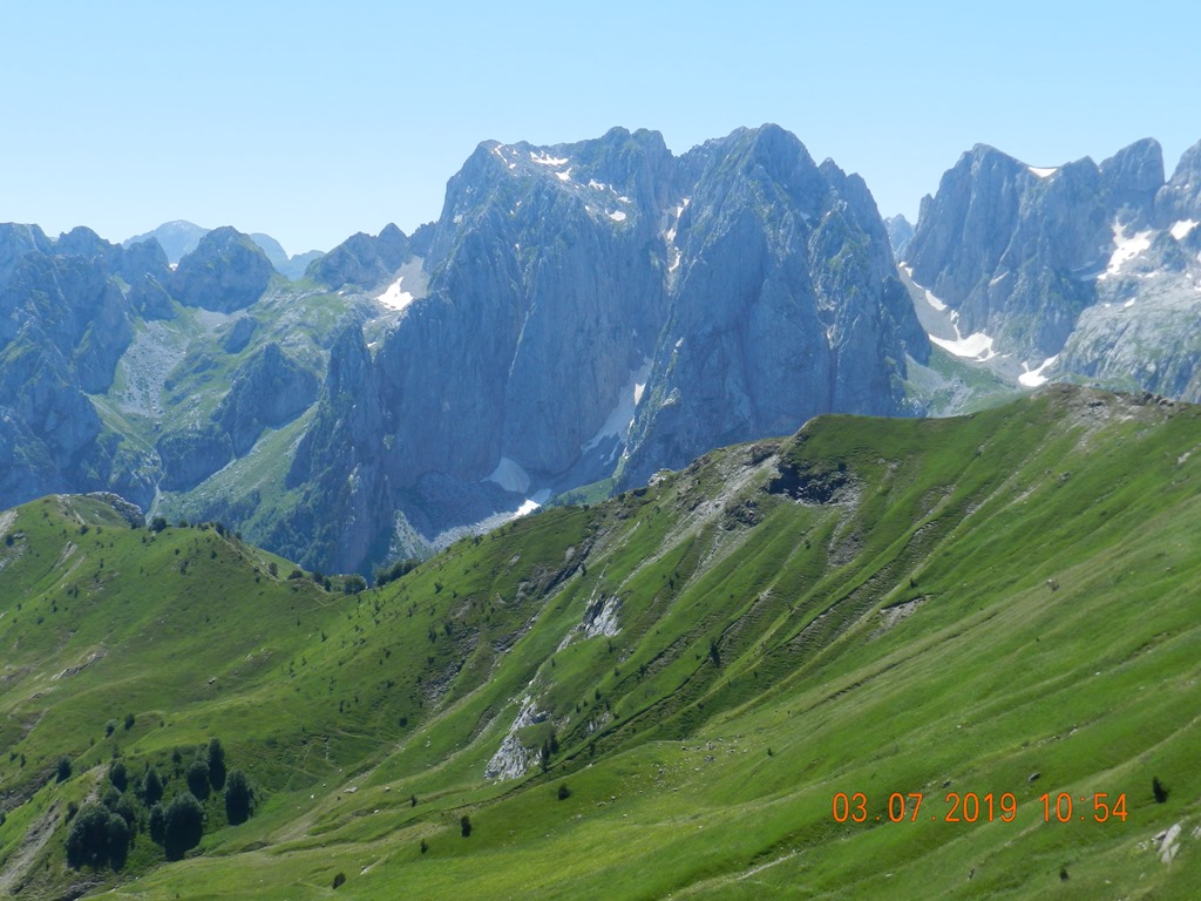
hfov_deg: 49.0
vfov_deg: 37.7
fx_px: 1318
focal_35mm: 38
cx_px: 600
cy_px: 450
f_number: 4
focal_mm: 6.7
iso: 160
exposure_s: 1/1250
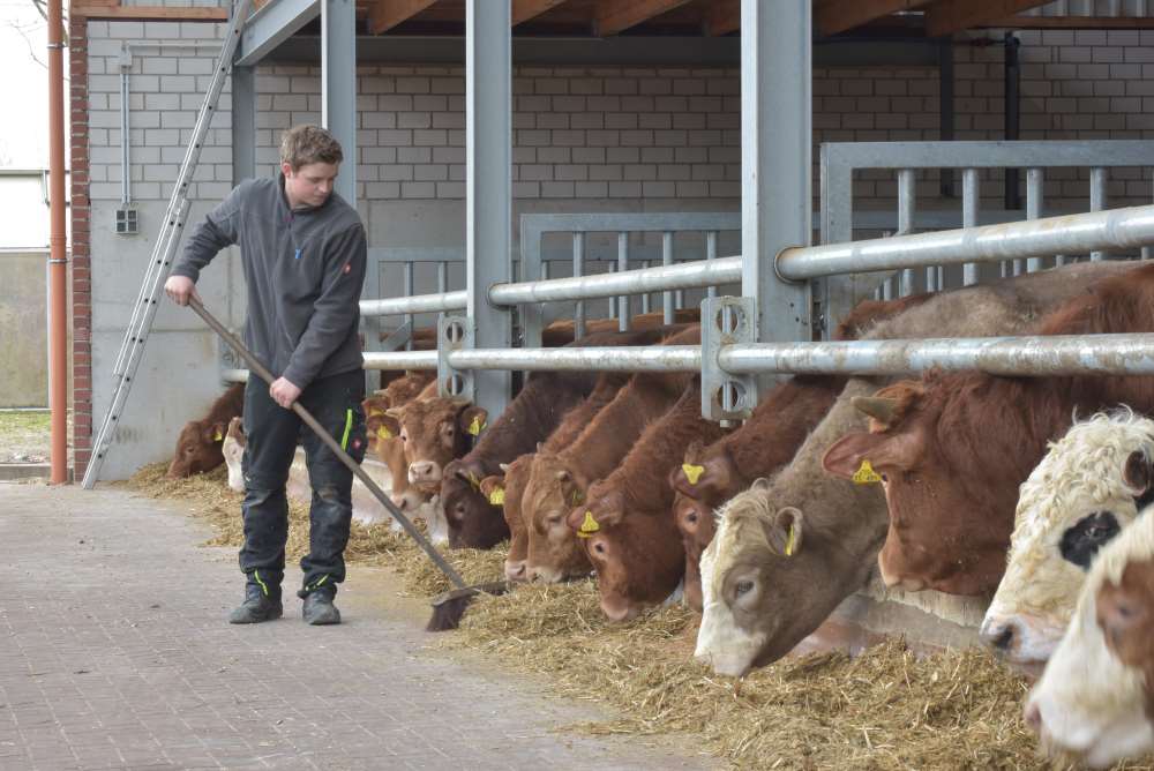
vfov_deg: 12.5
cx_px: 577
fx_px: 3528
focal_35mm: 110
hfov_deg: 18.6
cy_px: 386
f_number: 22
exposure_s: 1/20
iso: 1250
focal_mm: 110
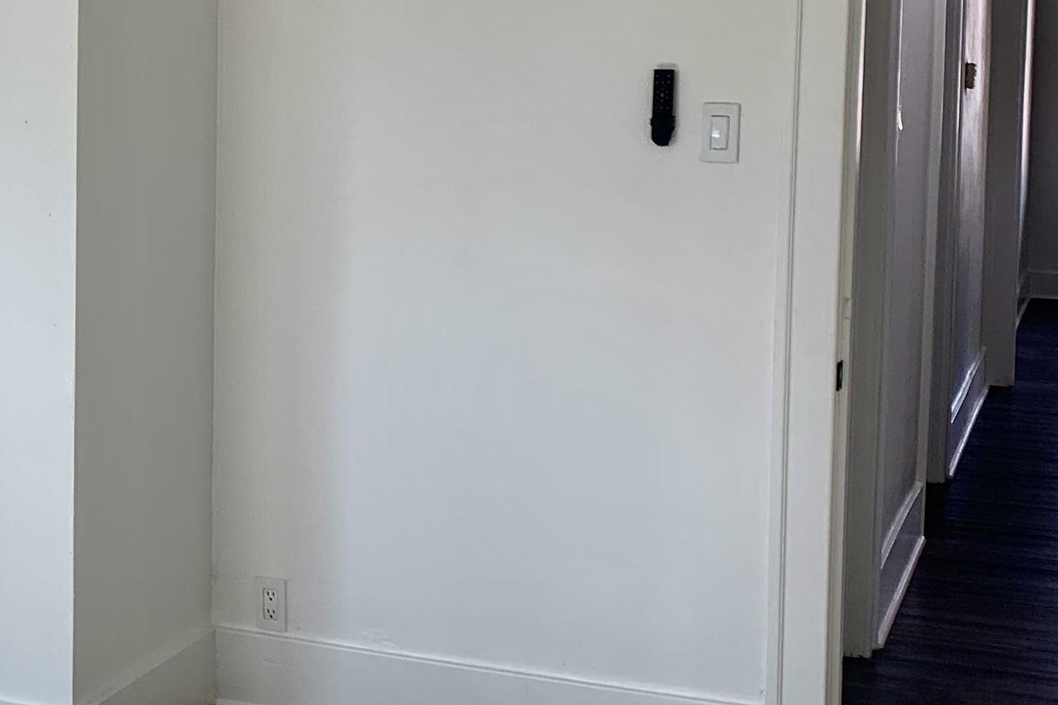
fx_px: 2057
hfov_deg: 27.5
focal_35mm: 70
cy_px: 206
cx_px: 51
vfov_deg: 19.4
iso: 32
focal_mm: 4.25
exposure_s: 1/120
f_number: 1.8
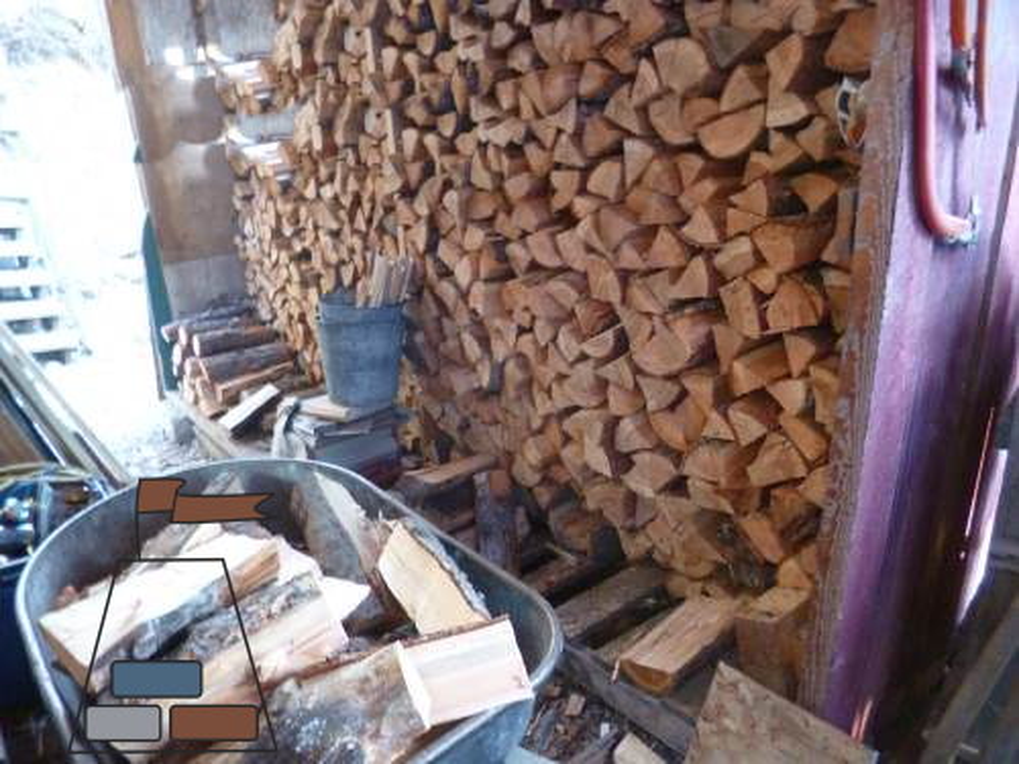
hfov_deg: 71.6
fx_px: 706
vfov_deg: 56.8
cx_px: 510
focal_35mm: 24
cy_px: 382
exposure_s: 1/10
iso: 400
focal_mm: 4.3
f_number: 2.5
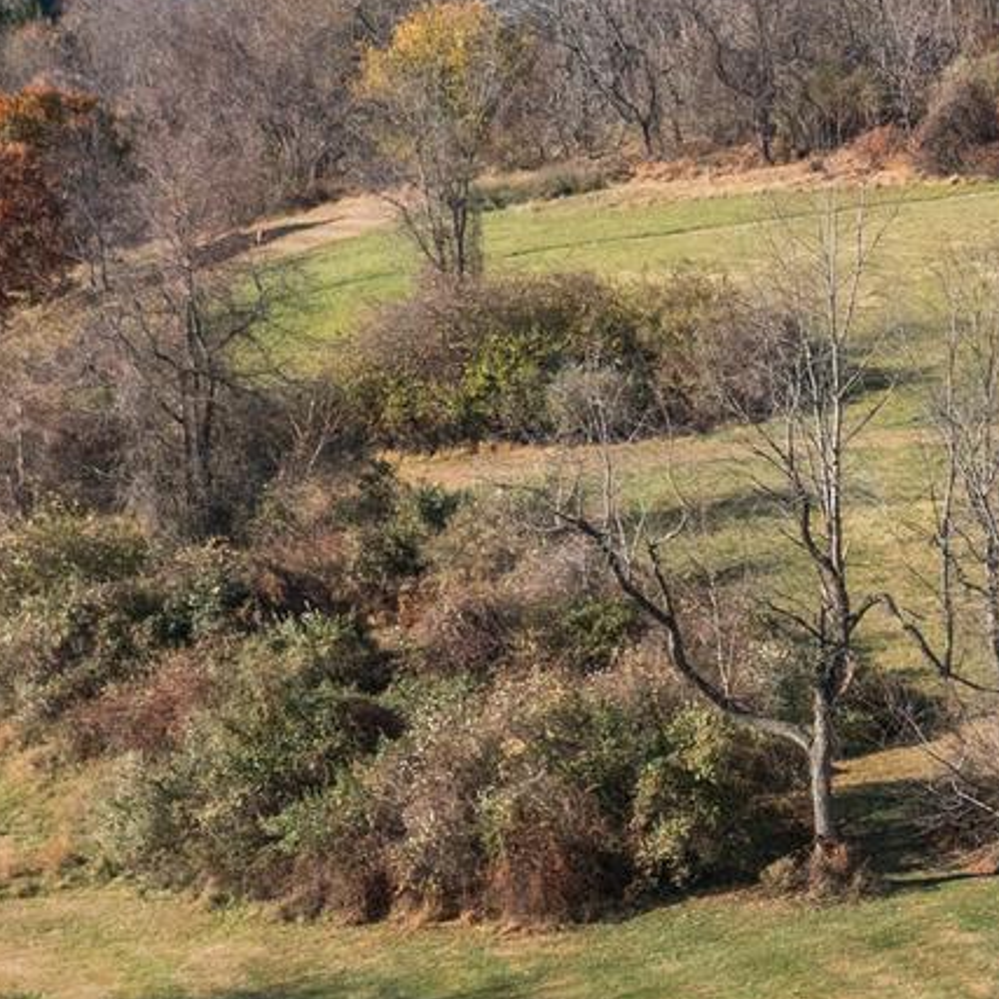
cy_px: 746
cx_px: 1932
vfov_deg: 15.2
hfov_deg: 13.4
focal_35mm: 114
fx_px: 3722
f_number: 4
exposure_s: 1/4000
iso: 800
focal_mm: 10.26
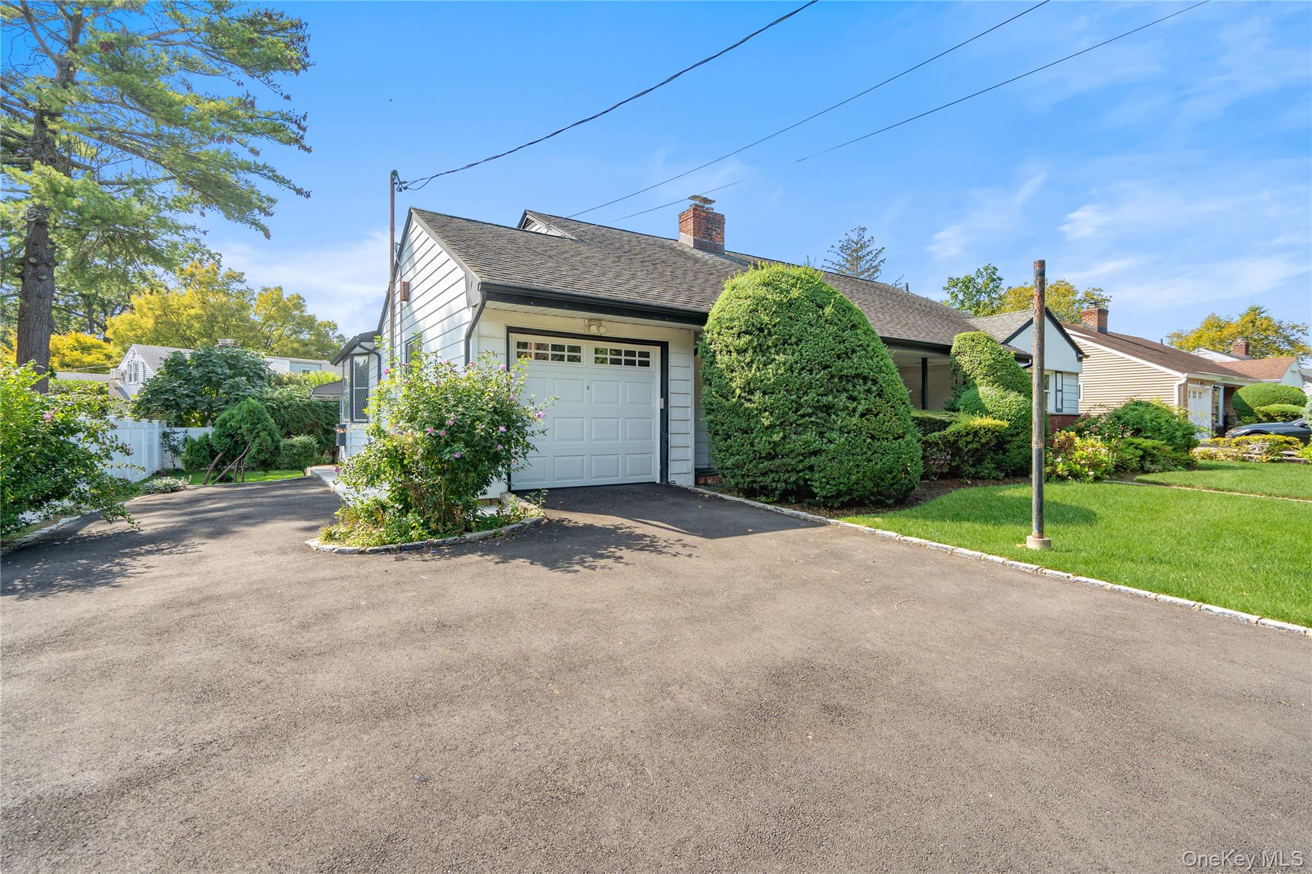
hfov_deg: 96.7
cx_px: 656
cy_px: 437
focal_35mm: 16
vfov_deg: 73.7
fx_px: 583
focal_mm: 16
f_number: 5.6
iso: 200
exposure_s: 1/200
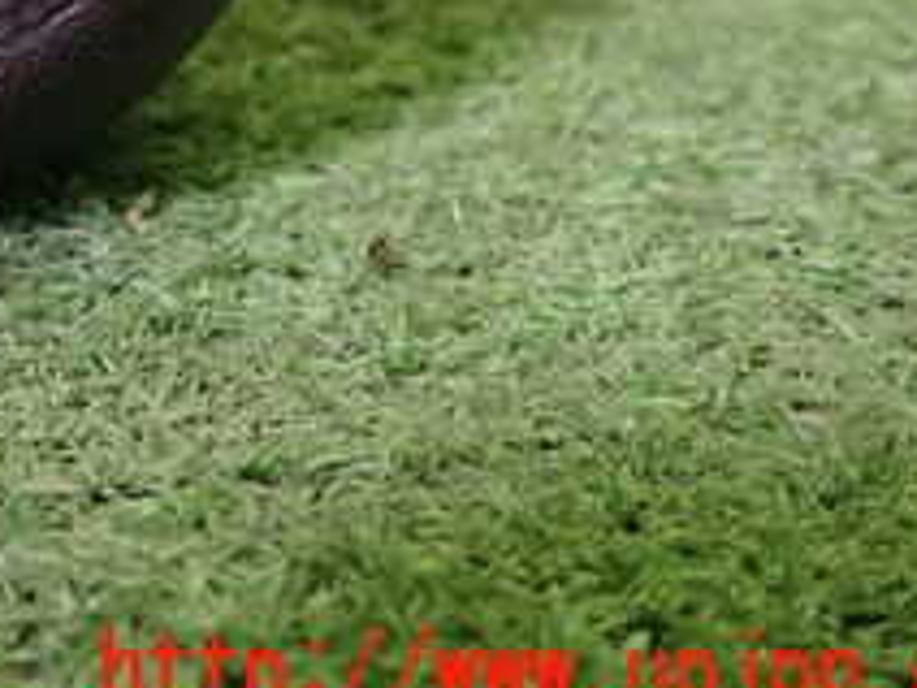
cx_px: -221
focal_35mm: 85
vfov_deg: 16.3
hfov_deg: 21.2
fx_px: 2252
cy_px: -247
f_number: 2.3
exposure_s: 1/125
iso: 500
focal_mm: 5.5
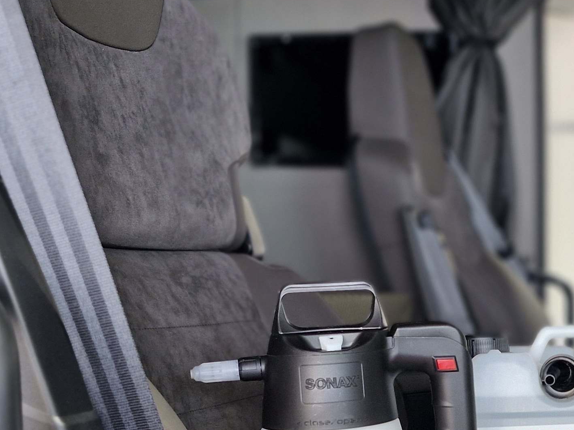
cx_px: 558
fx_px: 1078
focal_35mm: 65
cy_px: 394
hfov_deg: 28.2
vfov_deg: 22.0
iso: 200
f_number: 1.8
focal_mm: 5.54
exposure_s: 1/100
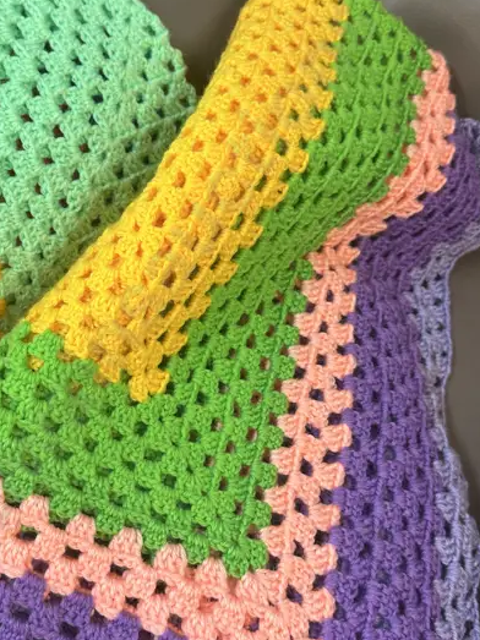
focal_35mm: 47
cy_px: 319
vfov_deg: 40.4
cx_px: 132
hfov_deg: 30.5
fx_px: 869
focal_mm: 6.86
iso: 125
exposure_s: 1/50
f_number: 1.78
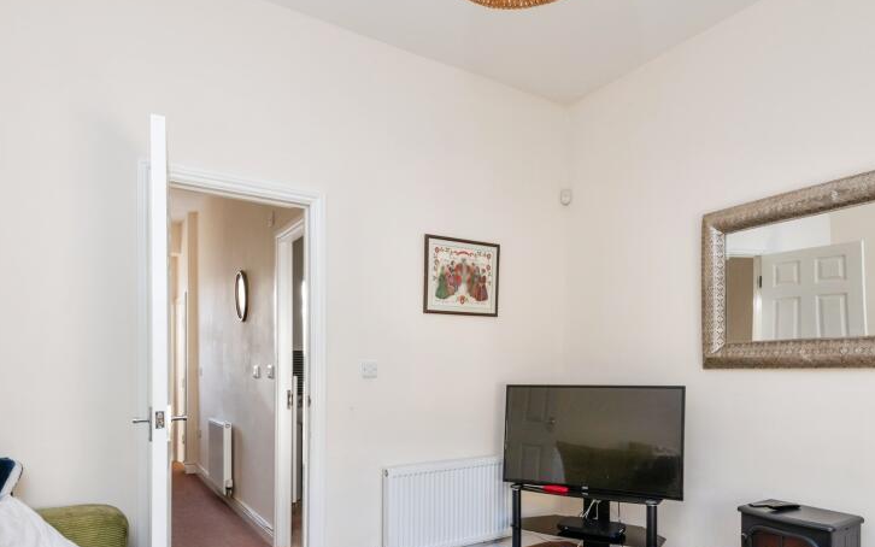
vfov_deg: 52.1
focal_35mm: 23
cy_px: 359
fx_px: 549
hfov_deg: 77.1
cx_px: 435
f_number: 8
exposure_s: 1/30
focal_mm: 16
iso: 320
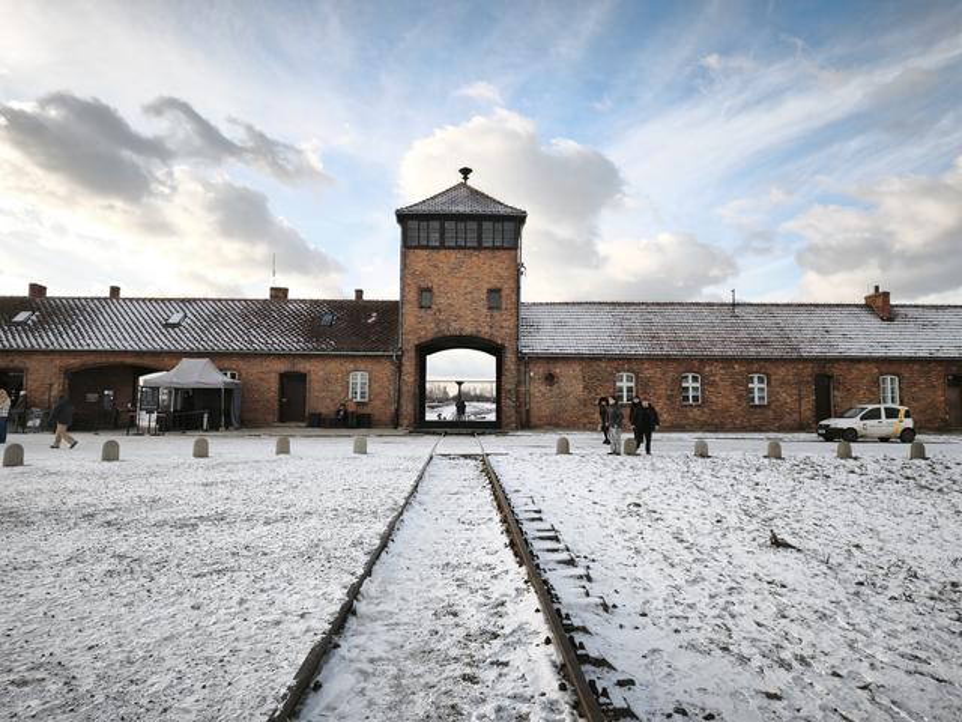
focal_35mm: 23
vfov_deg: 58.9
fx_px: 639
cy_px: 361
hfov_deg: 73.9
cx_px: 481
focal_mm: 6.45
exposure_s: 1/1046
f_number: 1.62
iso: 50
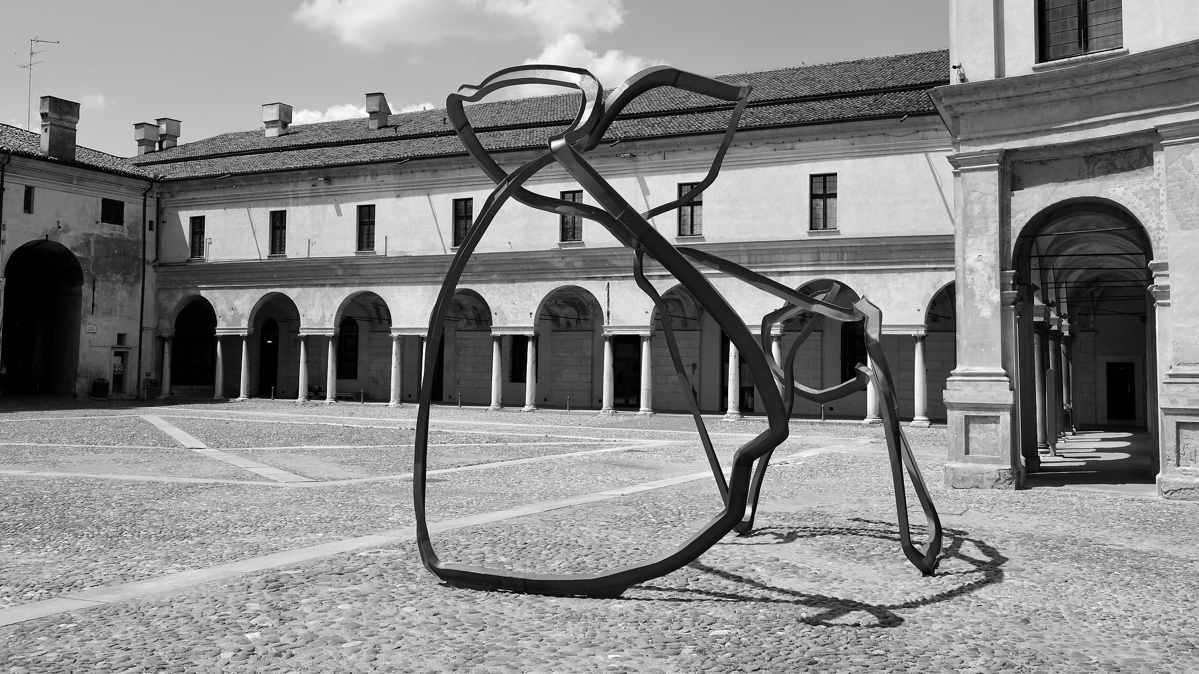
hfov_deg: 54.0
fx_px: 1176
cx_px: 597
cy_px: 286
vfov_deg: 31.9
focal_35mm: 37
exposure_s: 1/1000
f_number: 6.3
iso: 200
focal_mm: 35
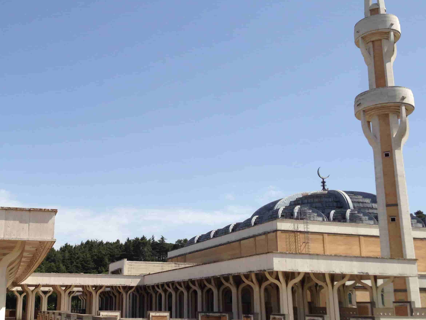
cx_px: 143
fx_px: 566
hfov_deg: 40.7
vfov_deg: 31.5
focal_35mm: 46
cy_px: 178
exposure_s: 1/2088
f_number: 2.4
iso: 50
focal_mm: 4.12
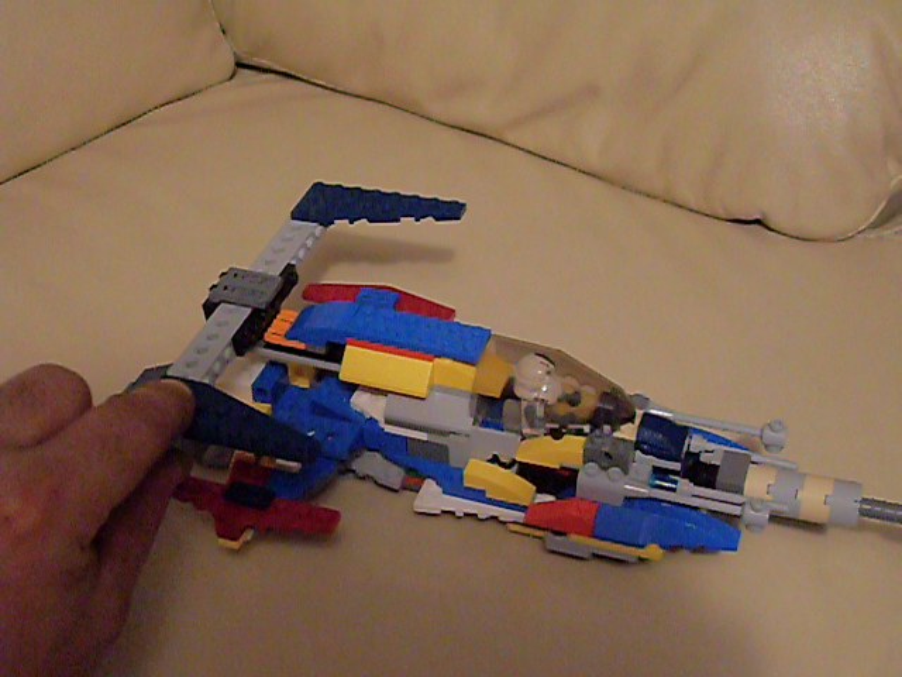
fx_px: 1381
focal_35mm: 53
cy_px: 338
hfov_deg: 36.2
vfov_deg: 27.5
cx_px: 451
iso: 800
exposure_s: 1/30
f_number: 3.4
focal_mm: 8.4
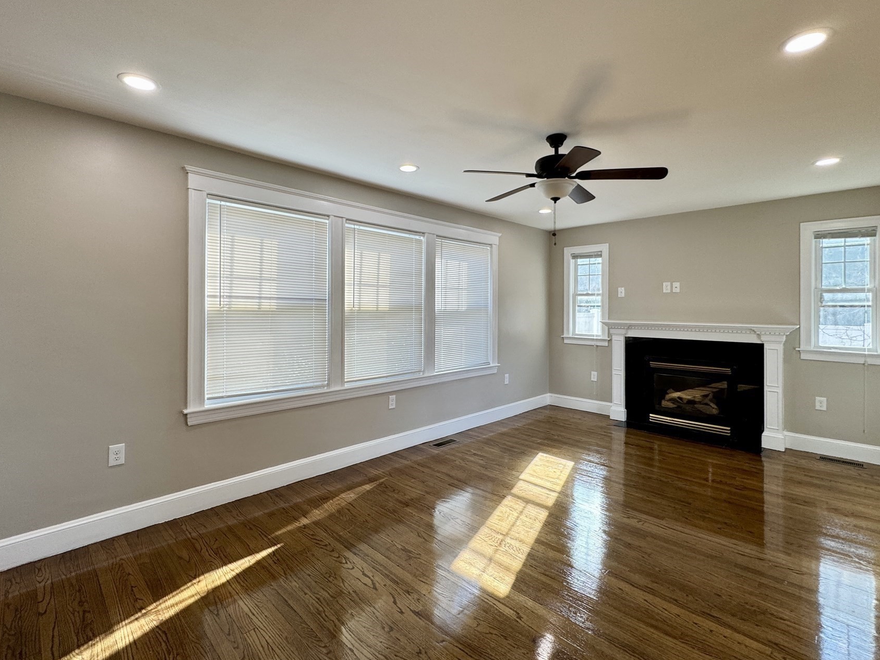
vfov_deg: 74.6
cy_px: 305
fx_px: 432
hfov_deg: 91.0
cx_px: 429
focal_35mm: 17
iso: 64
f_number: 2.2
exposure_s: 1/120
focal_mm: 2.22
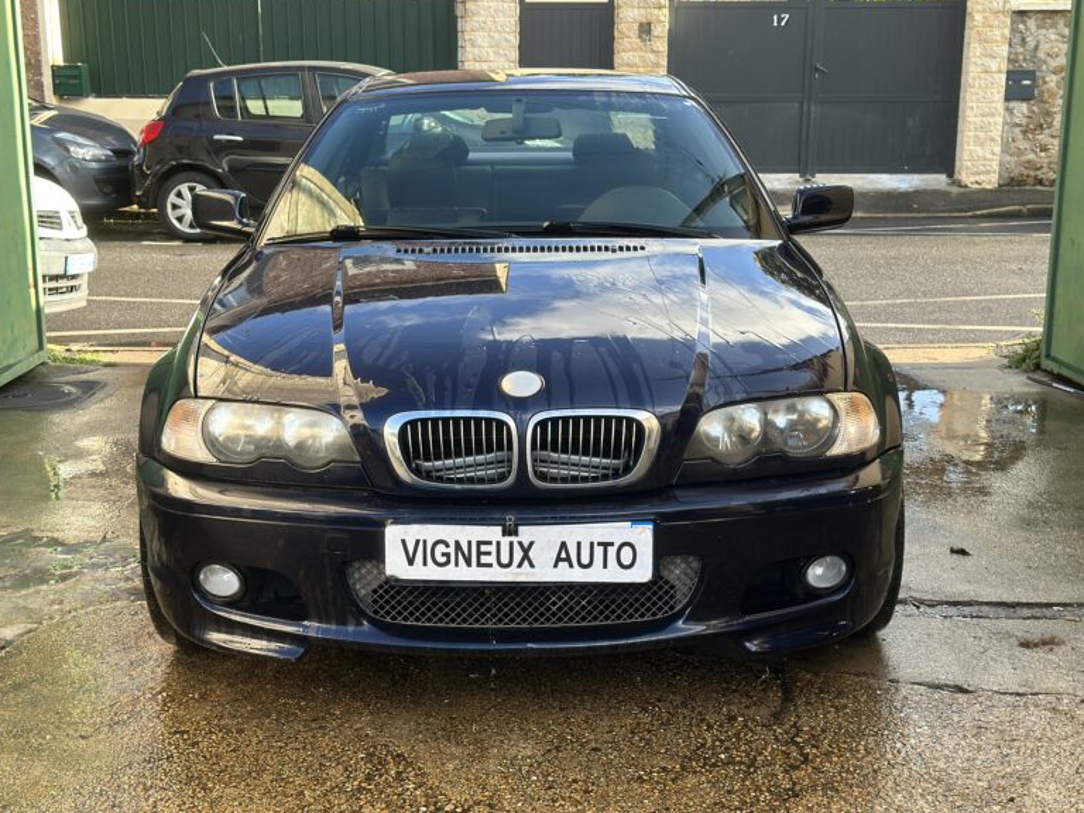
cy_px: 392
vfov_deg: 29.1
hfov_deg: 38.2
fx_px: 1566
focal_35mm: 50
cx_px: 546
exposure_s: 1/321
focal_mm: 6.86
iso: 64
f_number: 1.78
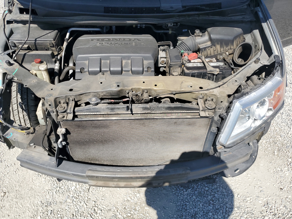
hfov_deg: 67.3
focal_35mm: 26
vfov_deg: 53.1
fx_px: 219
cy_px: 110
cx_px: 146
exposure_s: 1/2500
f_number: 1.5
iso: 50
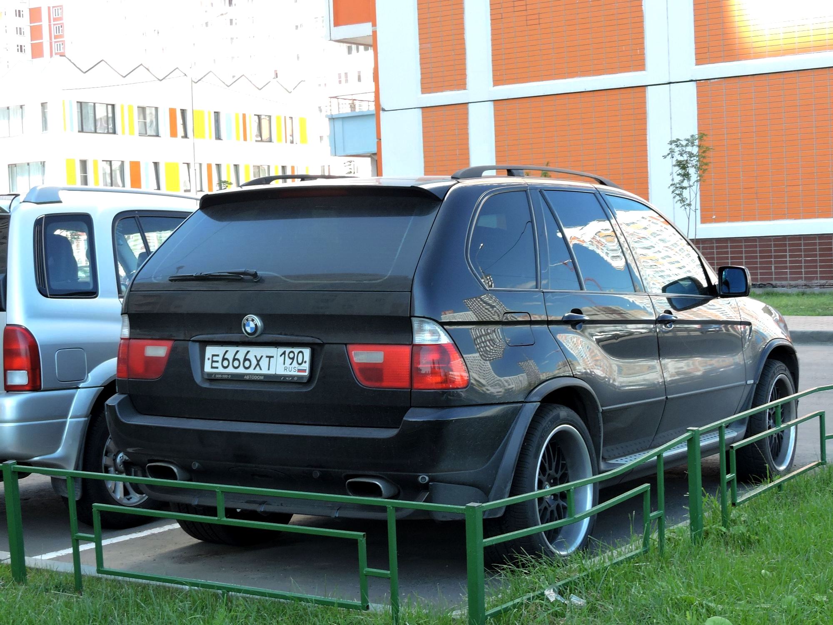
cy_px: 312
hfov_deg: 34.9
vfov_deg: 26.6
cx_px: 416
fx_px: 1324
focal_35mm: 55
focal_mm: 9.9
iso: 100
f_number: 4
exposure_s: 1/100
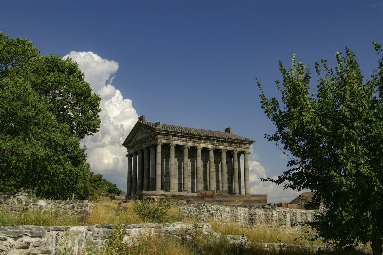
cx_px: 192
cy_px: 128
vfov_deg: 34.2
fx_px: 415
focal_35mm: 39
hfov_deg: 49.6
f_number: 9.5
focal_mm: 26
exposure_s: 1/500
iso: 100
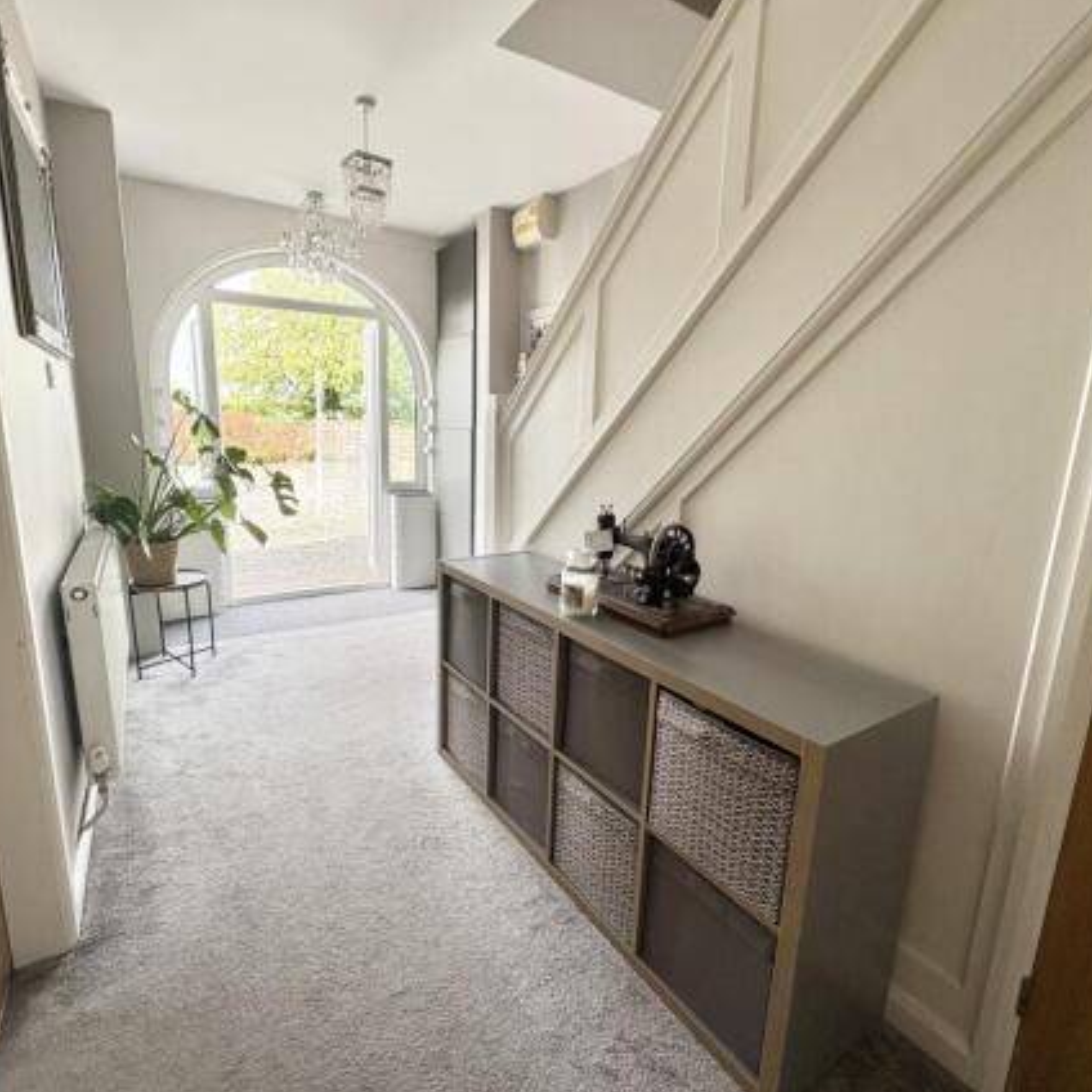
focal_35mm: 17
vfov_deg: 84.0
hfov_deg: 83.9
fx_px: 607
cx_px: 519
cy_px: 542
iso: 64
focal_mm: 2.22
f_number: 2.2
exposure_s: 1/148
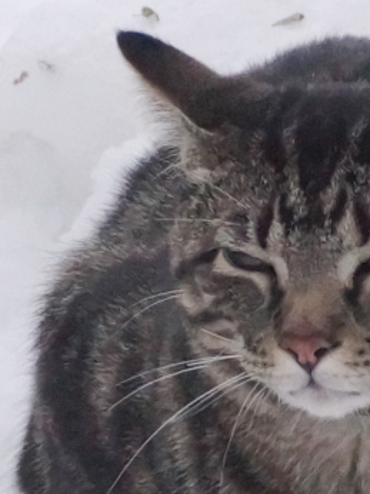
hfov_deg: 1.4
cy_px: 328
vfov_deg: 1.9
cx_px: 354
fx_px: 14869
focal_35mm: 1042
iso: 3200
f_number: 9
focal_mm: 250
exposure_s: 1/800
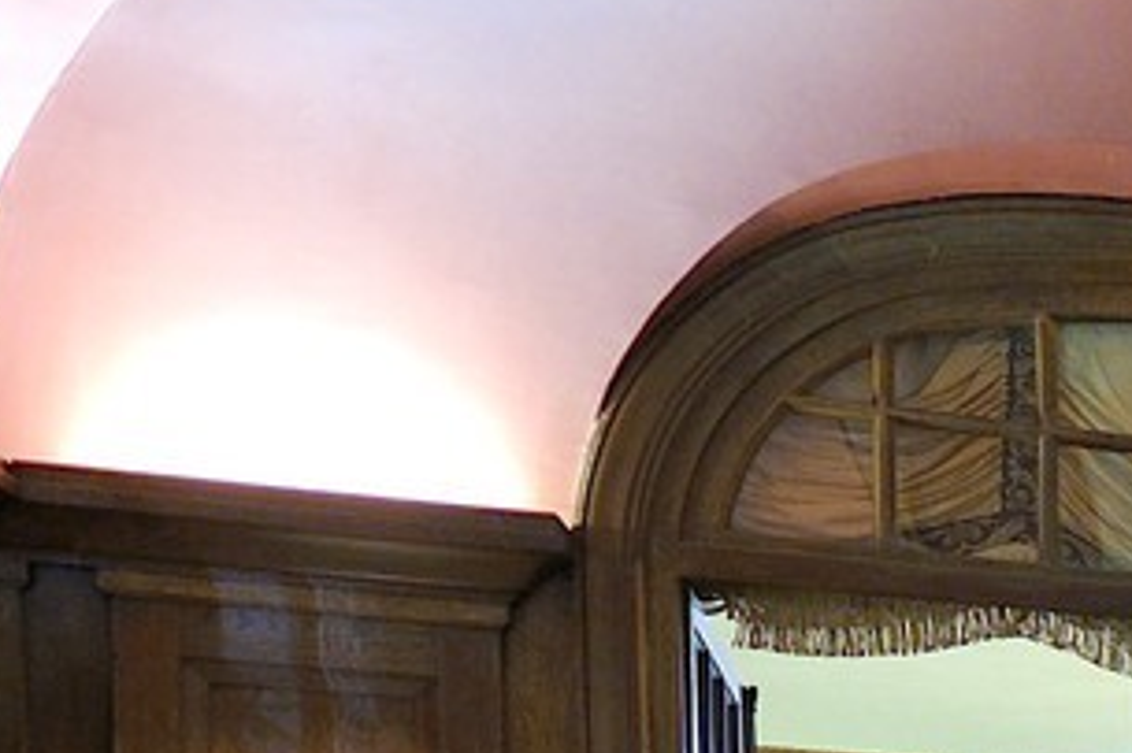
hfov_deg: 14.6
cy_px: 1447
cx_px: 2761
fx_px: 2640
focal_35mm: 84
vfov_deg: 14.0
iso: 800
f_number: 5
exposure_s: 1/2.5
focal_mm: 16
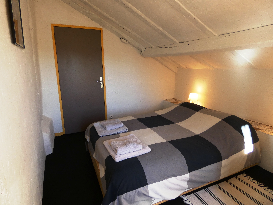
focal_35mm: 20
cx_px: 136
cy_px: 102
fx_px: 158
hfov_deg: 81.7
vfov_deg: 66.0
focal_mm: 3.6
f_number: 2.8
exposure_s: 1/60
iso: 160
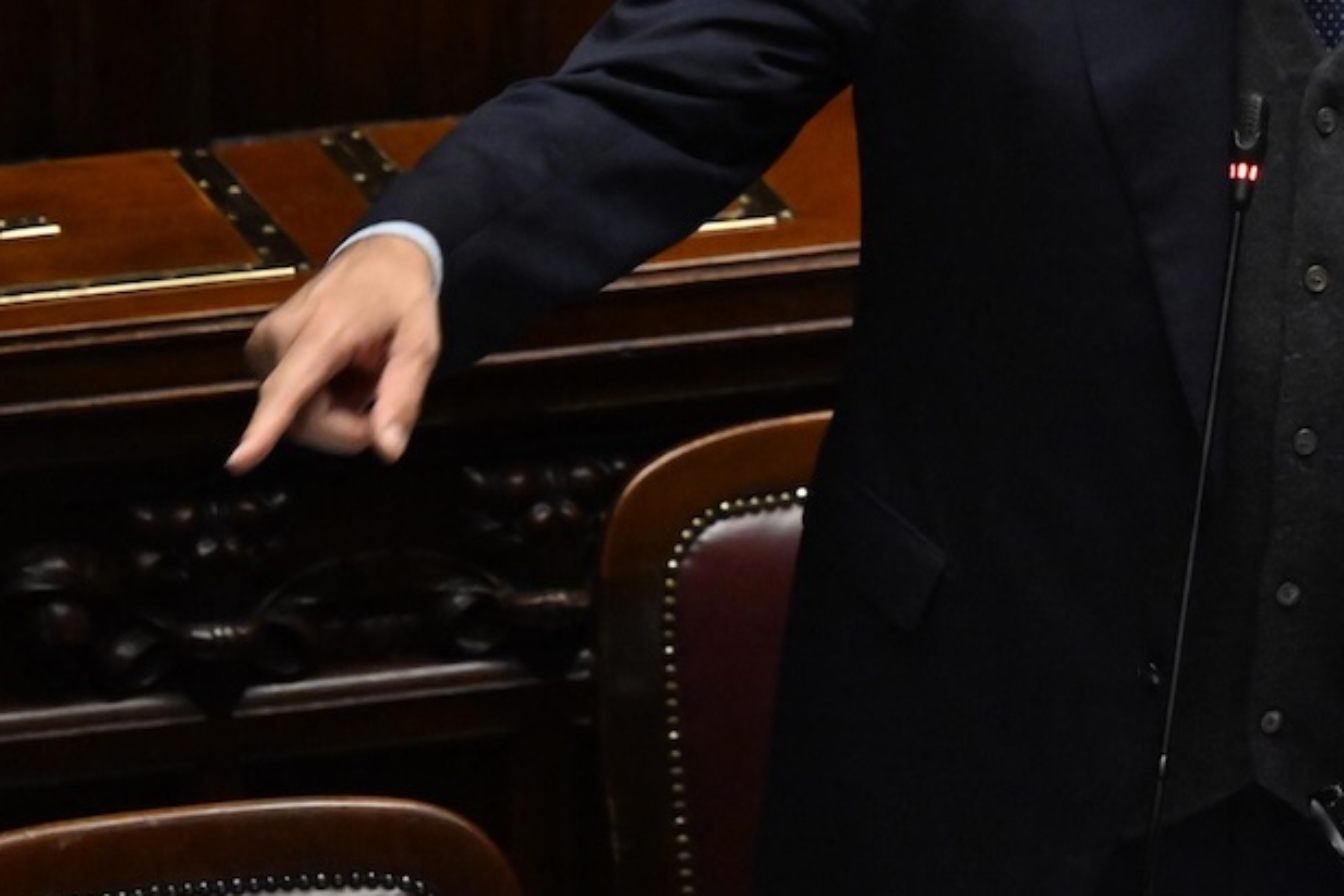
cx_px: 1153
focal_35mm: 777
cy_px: 124
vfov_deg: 1.8
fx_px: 29006
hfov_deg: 2.7
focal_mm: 400
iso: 6400
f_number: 5.6
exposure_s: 1/160
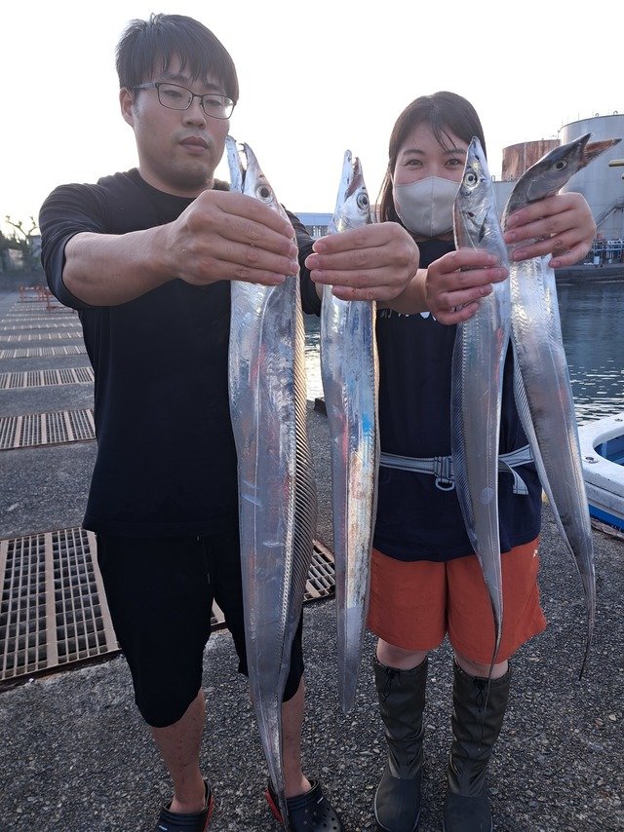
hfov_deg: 56.8
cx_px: 312
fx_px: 577
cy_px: 416
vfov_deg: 71.6
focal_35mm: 24
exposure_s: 1/145
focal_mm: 5.23
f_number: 1.8
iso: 50
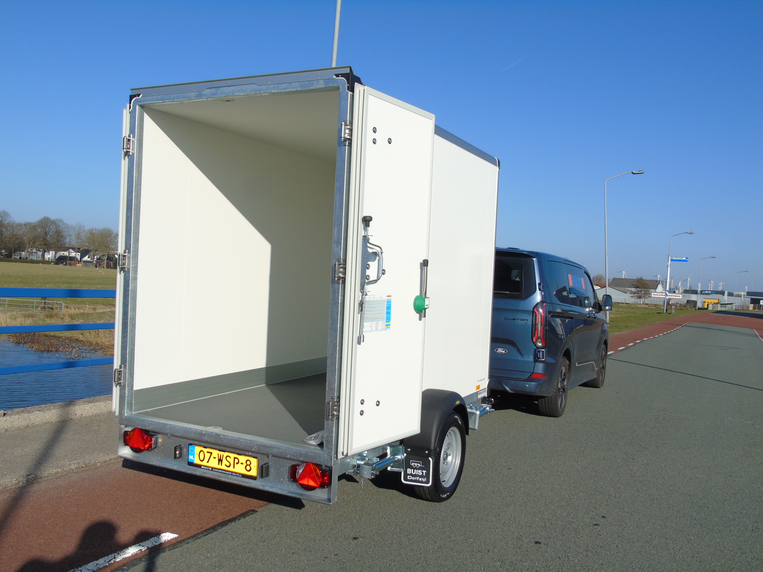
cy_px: 286
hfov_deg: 61.7
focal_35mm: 29
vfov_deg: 48.2
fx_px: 639
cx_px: 382
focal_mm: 5.2
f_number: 3.6
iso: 80
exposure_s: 1/1000
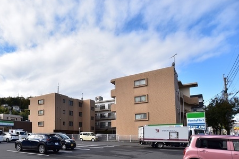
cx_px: 44
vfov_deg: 48.6
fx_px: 166
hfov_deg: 64.5
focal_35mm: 25
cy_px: 125
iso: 160
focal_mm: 10
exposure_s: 1/1600
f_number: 4
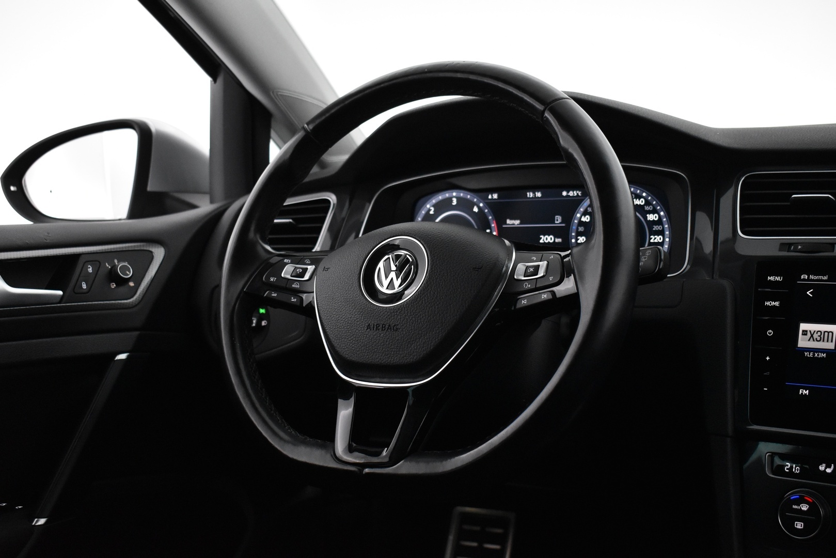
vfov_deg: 30.9
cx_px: 418
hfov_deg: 45.0
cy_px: 279
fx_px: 1010
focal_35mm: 44
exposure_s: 1/80
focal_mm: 29
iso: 3200
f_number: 4.5
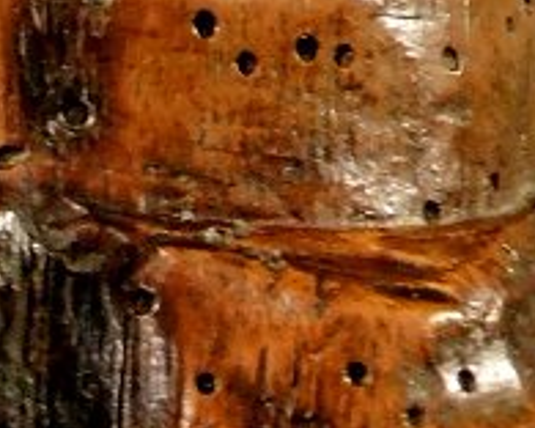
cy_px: 1114
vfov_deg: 6.1
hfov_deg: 8.0
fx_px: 3800
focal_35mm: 240
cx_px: -71
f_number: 3.8
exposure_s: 1/25
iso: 400
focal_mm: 7.2
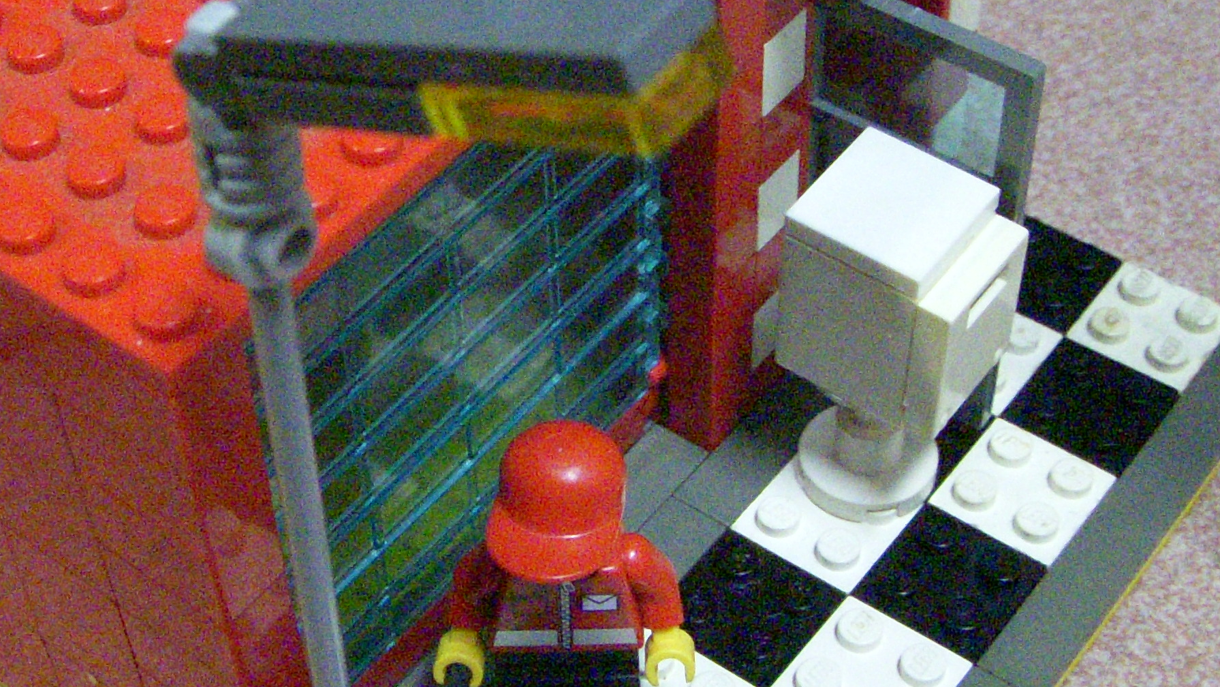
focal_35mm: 71
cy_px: 341
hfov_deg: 29.6
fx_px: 2297
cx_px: 426
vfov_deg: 17.0
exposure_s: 1/40
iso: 1600
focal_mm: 6.3
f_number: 3.3
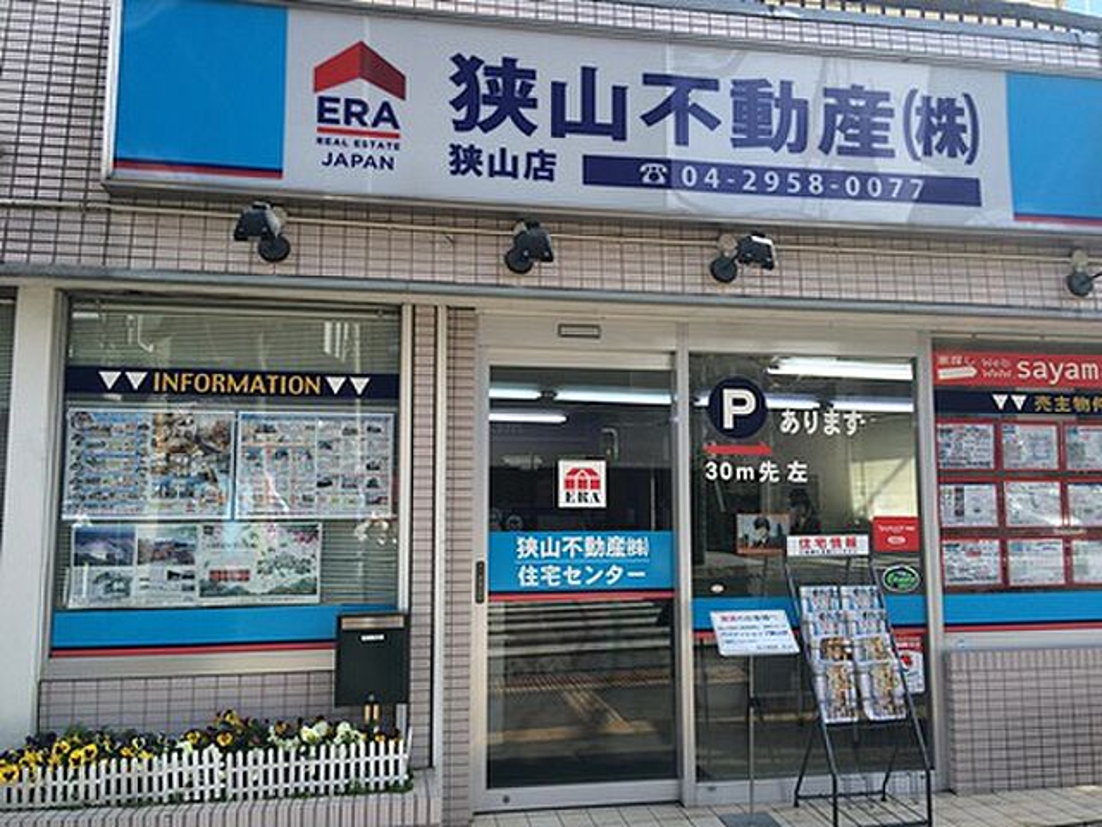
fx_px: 923
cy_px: 414
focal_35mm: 29
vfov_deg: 48.2
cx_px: 551
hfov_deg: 61.7
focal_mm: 4.15
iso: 32
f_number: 2.2
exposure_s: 1/695
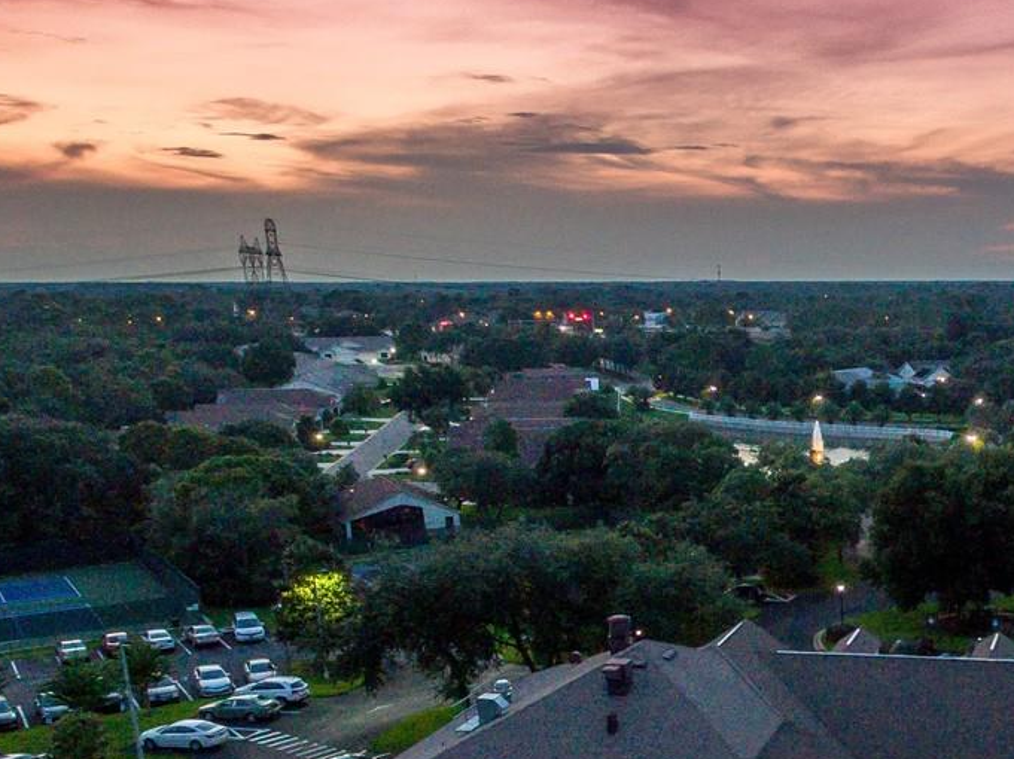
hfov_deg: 37.5
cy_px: 647
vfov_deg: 29.9
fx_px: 1376
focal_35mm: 47
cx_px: 937
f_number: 2.8
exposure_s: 1/25
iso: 496
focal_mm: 3.61
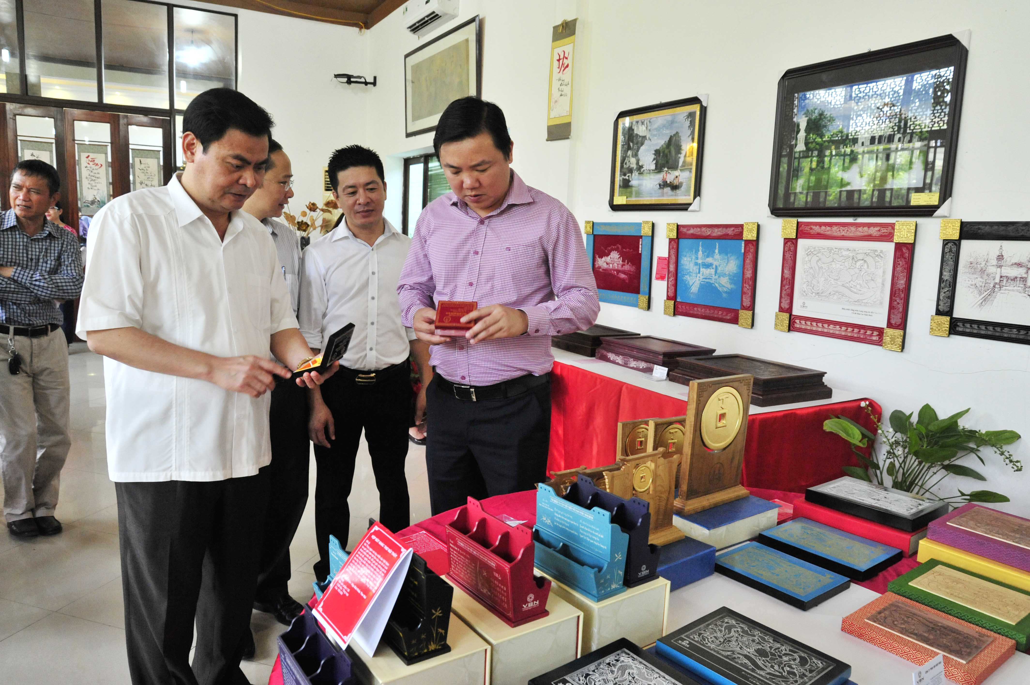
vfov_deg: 53.1
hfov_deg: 73.8
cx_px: 515
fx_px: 686
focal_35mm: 24
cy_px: 342
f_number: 8
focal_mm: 24
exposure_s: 1/60
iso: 3200
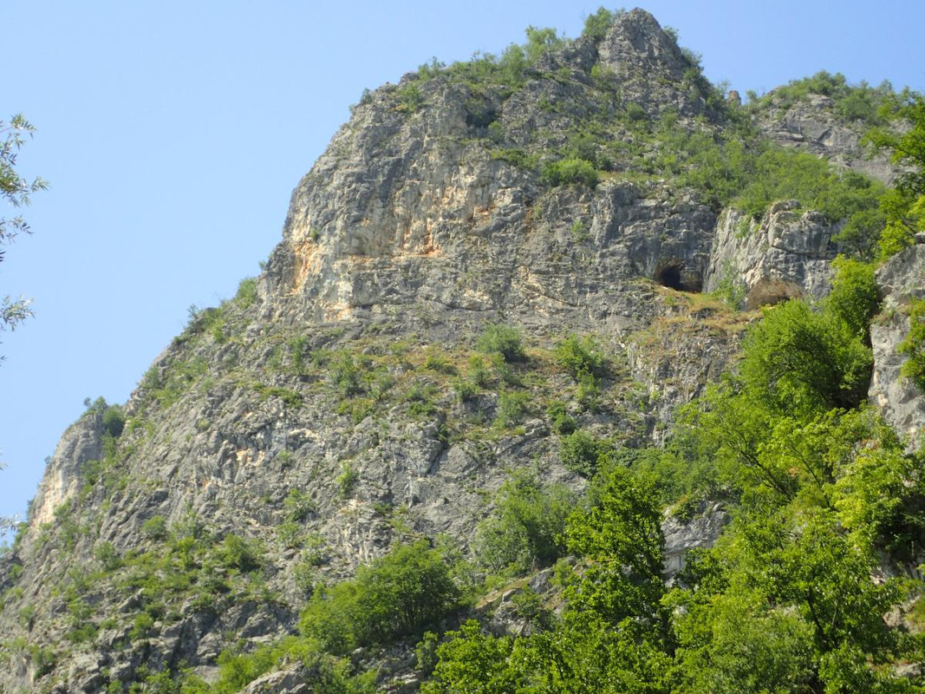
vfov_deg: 14.8
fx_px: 2672
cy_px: 347
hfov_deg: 19.6
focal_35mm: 100
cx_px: 462
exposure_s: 1/320
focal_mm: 18
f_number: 4.9
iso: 100
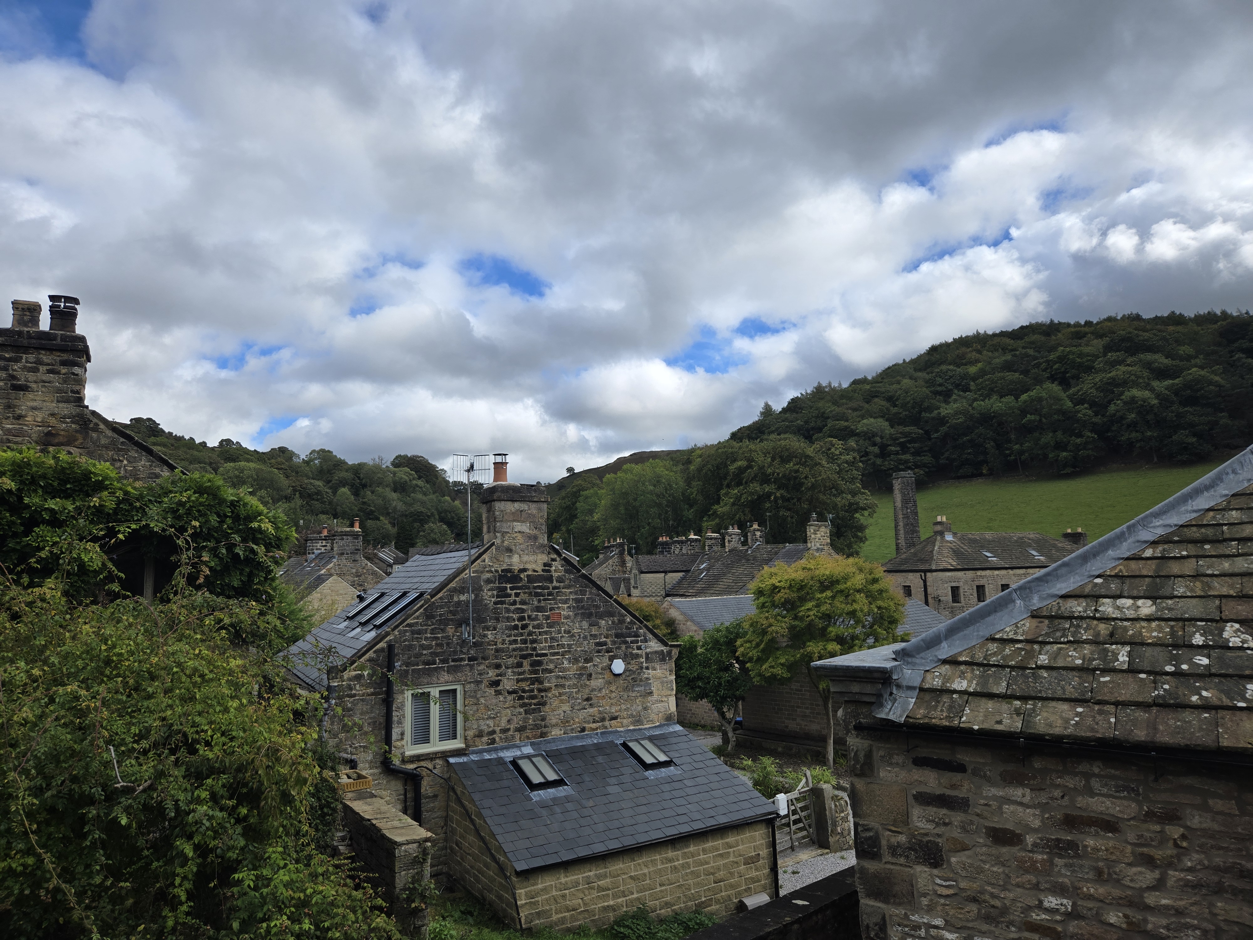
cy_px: 470
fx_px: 833
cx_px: 626
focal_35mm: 23
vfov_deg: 58.9
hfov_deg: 73.9
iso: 40
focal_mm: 5.4
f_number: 1.8
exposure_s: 1/2921
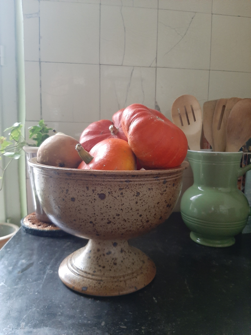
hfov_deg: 53.1
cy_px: 168
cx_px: 126
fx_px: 251
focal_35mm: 26
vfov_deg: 67.3
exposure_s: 1/25
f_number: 1.7
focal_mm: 3.93
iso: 400
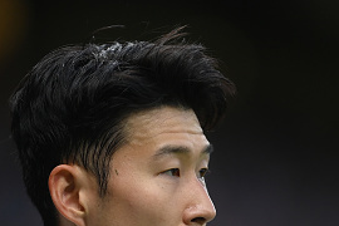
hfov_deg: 2.3
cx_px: 201
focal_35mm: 881
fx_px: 8295
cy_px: 226
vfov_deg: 1.6
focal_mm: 400
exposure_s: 1/1600
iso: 1600
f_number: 3.2
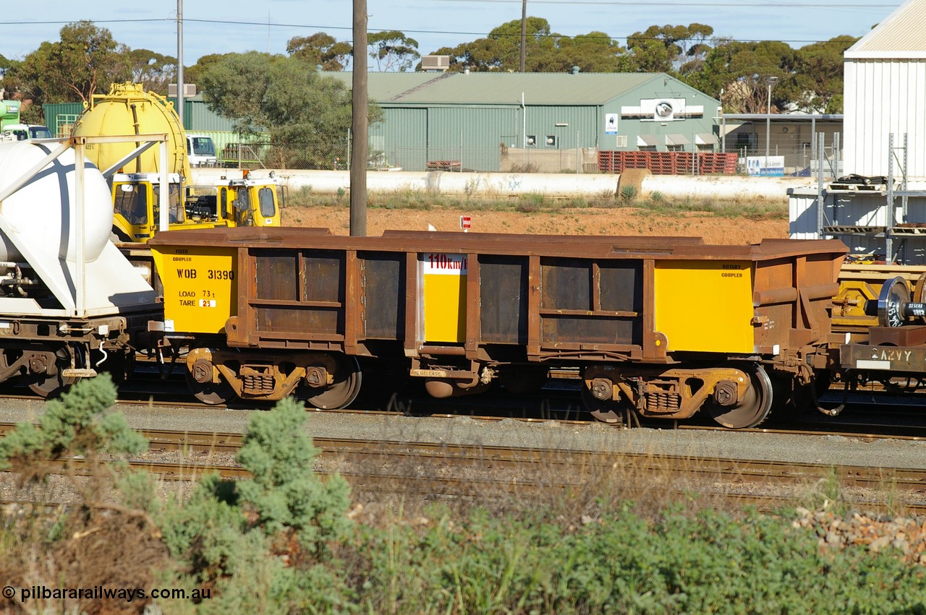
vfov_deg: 7.6
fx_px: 4626
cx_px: 463
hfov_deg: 11.4
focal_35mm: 180
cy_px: 308
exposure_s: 1/500
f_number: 8
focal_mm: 120
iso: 200
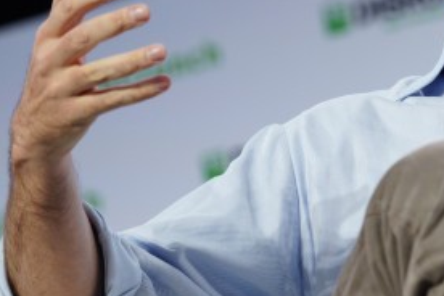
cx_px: 478
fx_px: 5772
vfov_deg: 2.9
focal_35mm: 468
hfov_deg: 4.4
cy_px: 58
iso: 1600
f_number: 5.6
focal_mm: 215
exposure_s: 1/320
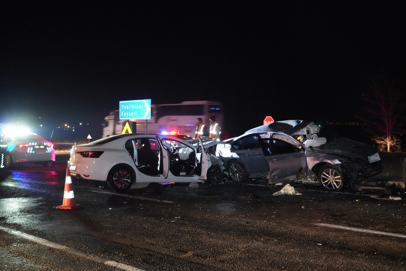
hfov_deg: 45.4
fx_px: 485
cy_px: 136
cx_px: 203
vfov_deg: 31.2
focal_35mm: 43
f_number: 4
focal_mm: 43
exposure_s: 1/25
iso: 12800
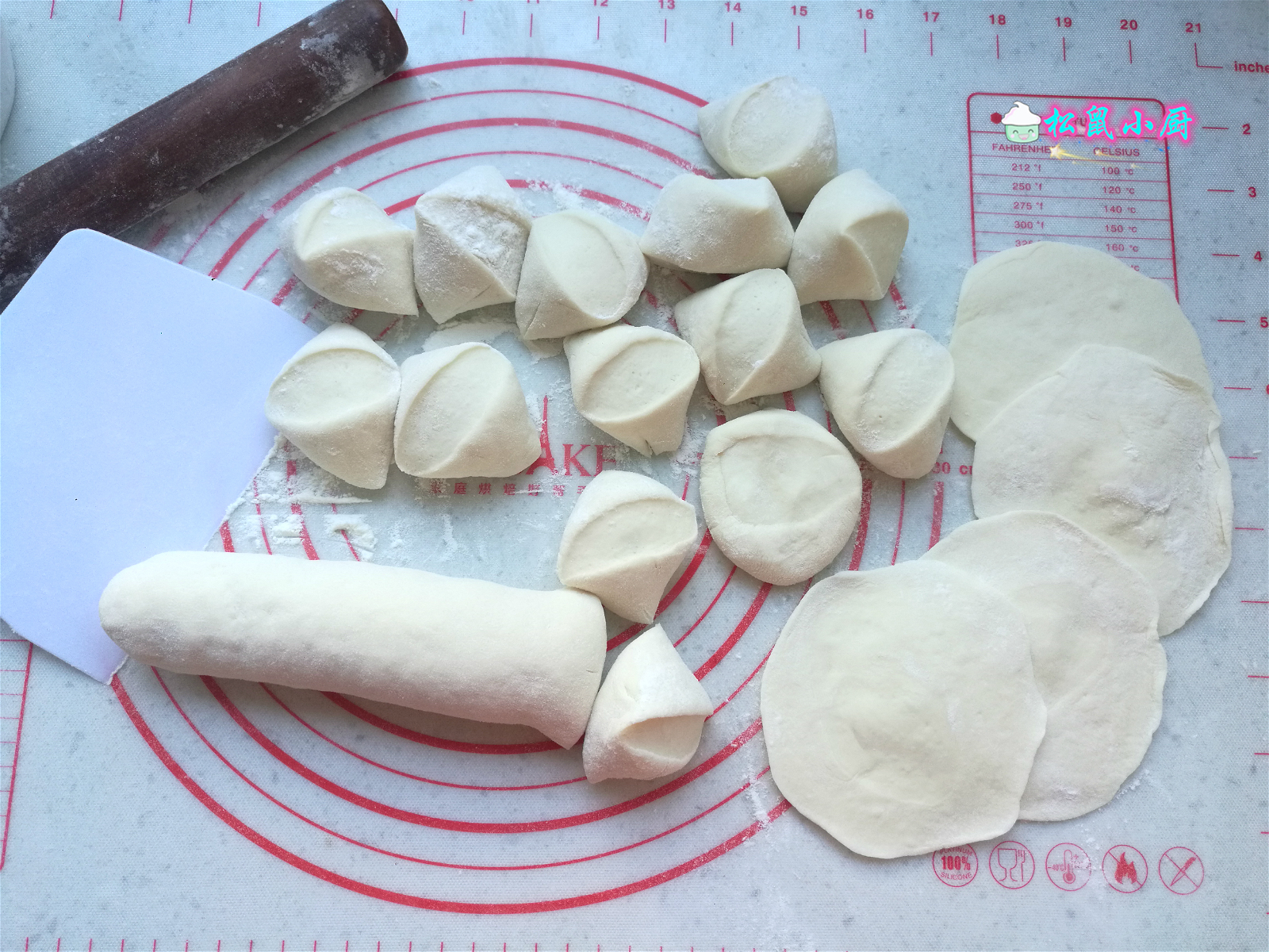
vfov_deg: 51.4
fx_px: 990
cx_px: 634
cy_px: 476
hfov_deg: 65.3
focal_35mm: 27
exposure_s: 1/33.3
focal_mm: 4.04
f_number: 2
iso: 100
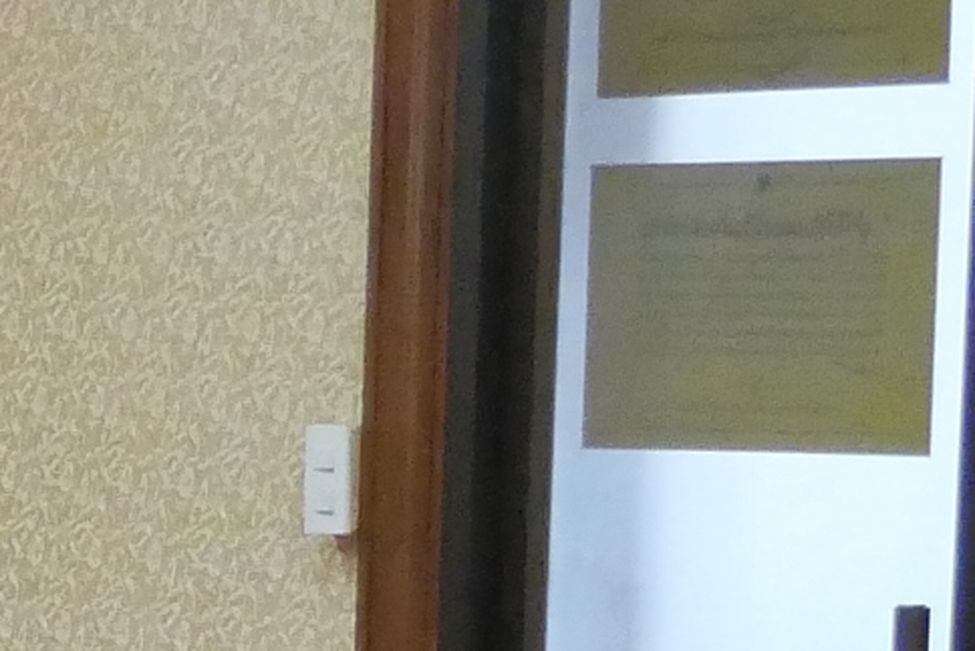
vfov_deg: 5.7
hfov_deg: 8.1
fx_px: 6447
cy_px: 1256
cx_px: -1201
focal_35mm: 238
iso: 3200
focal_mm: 15
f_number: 4
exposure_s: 1/100
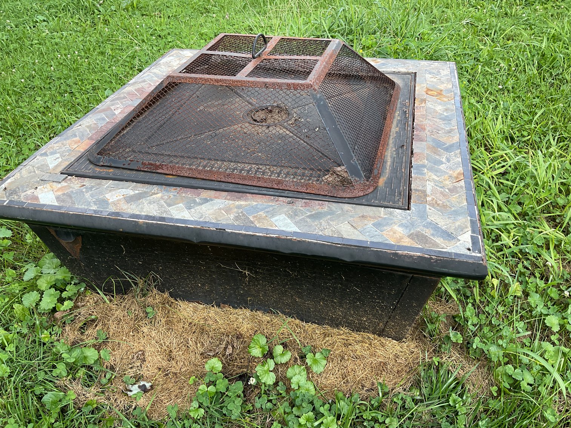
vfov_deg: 48.2
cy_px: 214
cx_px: 286
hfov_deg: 61.7
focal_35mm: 29
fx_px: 478
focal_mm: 3
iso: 16
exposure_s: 1/188
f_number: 1.8
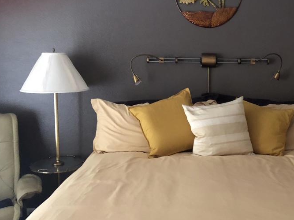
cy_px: 109
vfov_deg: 33.6
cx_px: 213
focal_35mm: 43
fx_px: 365
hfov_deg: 42.8
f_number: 1.8
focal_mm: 3.99
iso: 100
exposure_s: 1/4
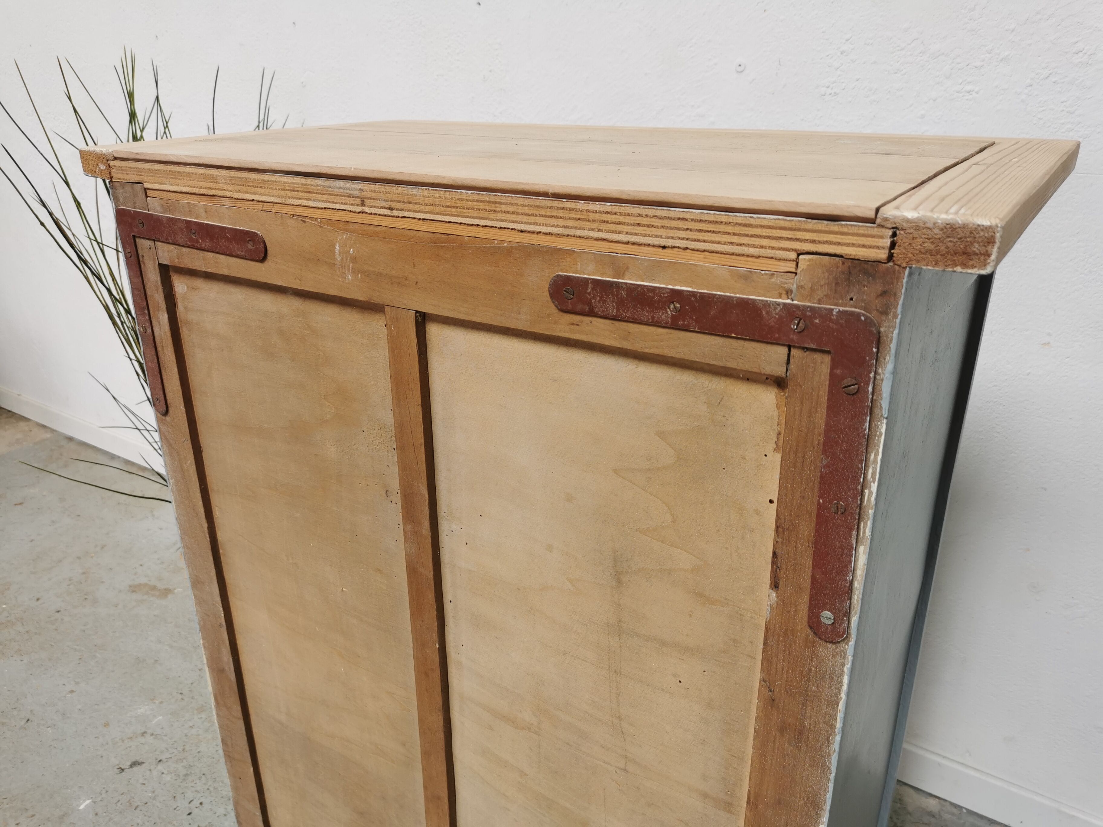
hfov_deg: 65.3
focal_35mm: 27
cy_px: 414
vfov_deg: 51.4
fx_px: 860
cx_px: 552
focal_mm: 5.58
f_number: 1.8
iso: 50
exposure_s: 1/149
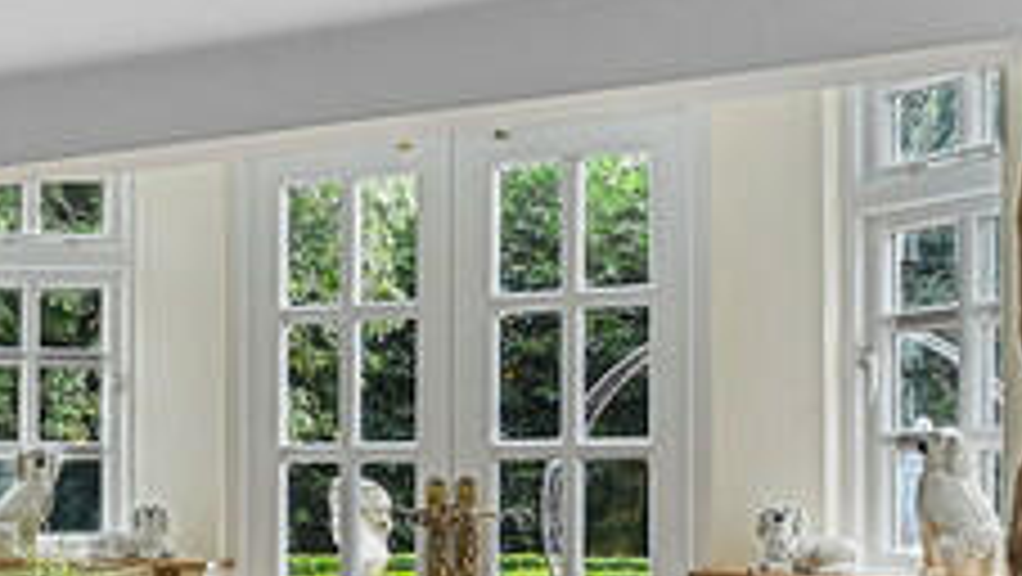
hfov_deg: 26.6
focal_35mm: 66
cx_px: -333
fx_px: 1790
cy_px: 398
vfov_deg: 18.2
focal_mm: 14
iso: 400
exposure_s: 1
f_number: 8
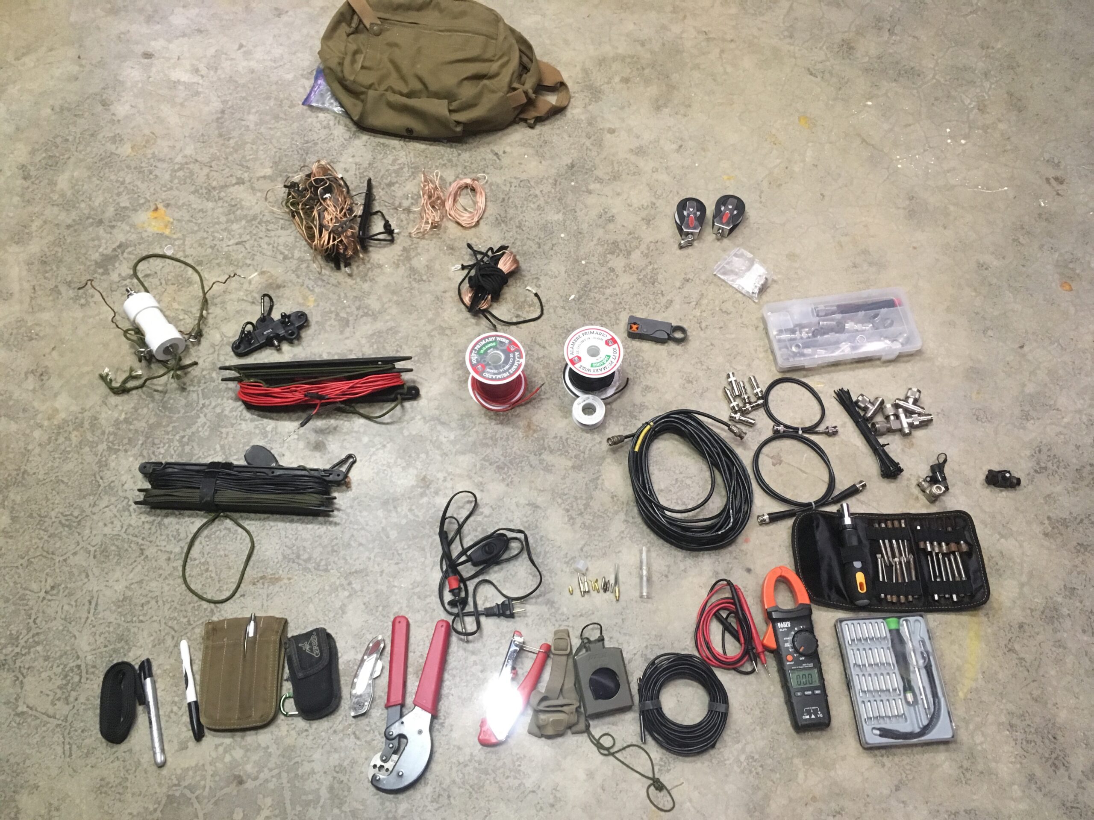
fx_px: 917
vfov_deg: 48.2
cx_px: 547
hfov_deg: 61.7
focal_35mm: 29
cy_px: 410
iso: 160
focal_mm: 4.15
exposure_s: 1/30
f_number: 2.2
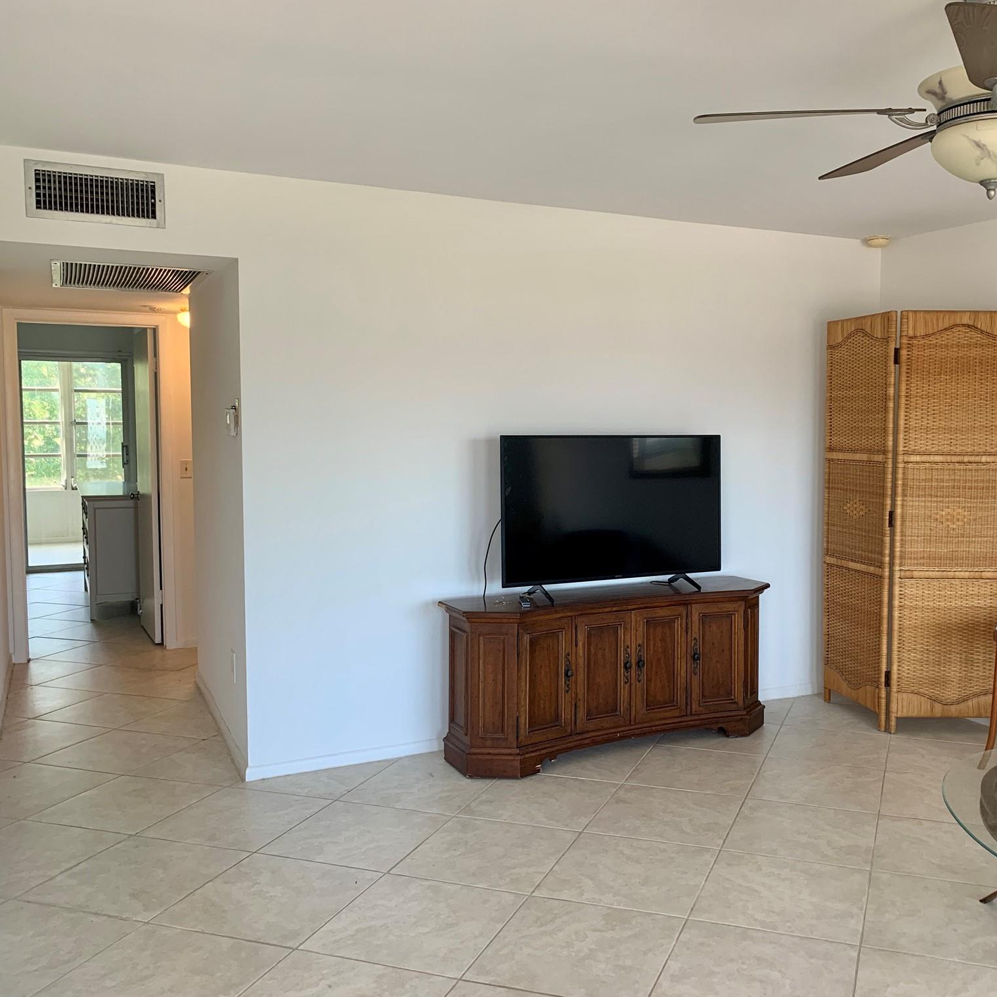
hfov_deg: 52.1
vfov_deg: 52.5
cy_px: 494
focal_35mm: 31
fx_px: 1010
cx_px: 609
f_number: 1.8
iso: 64
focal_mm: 4.25
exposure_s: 1/60
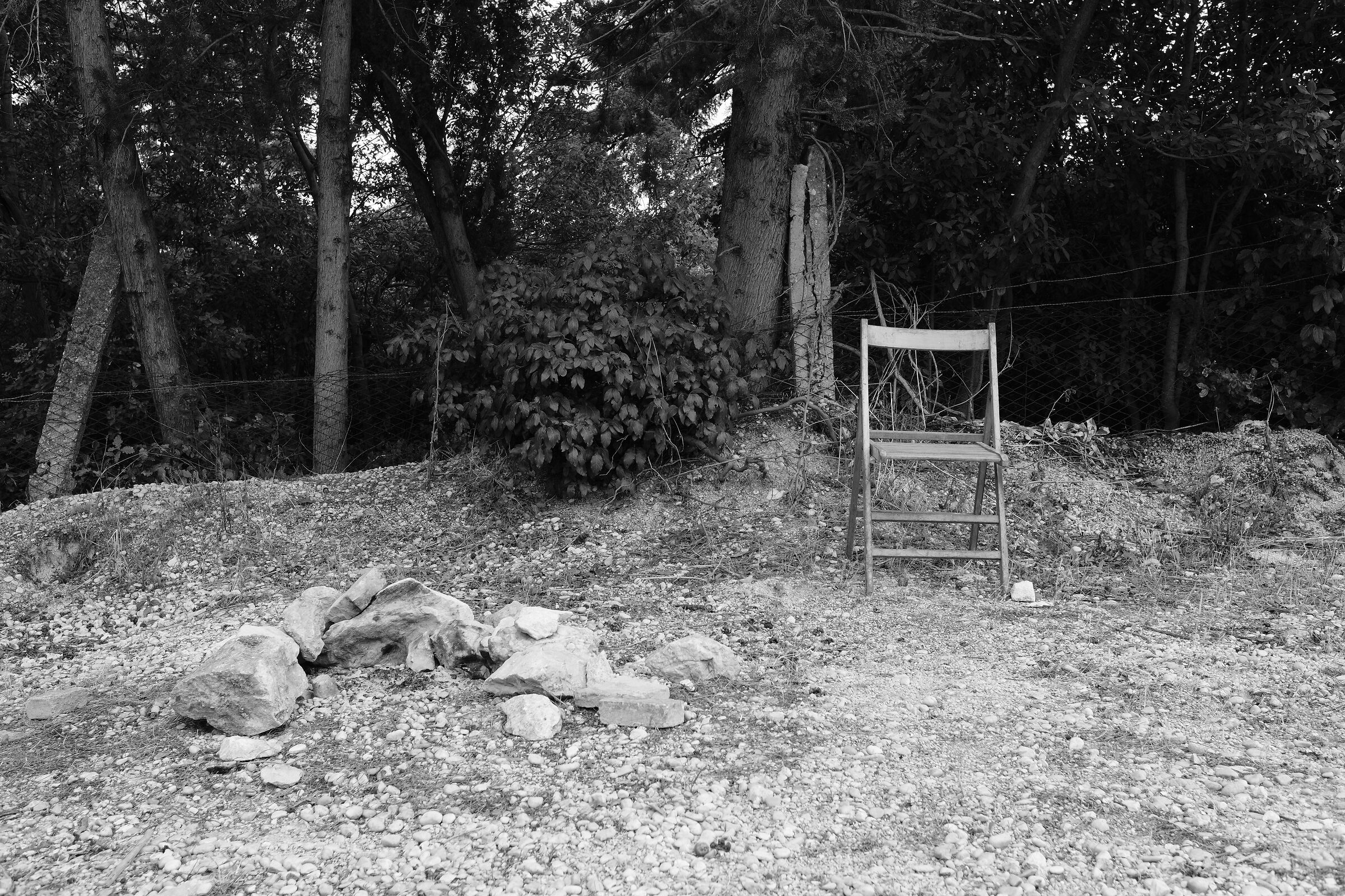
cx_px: 672
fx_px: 1308
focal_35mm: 35
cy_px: 448
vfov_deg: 37.9
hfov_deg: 54.4
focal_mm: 23
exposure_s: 1/500
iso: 1000
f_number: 5.6
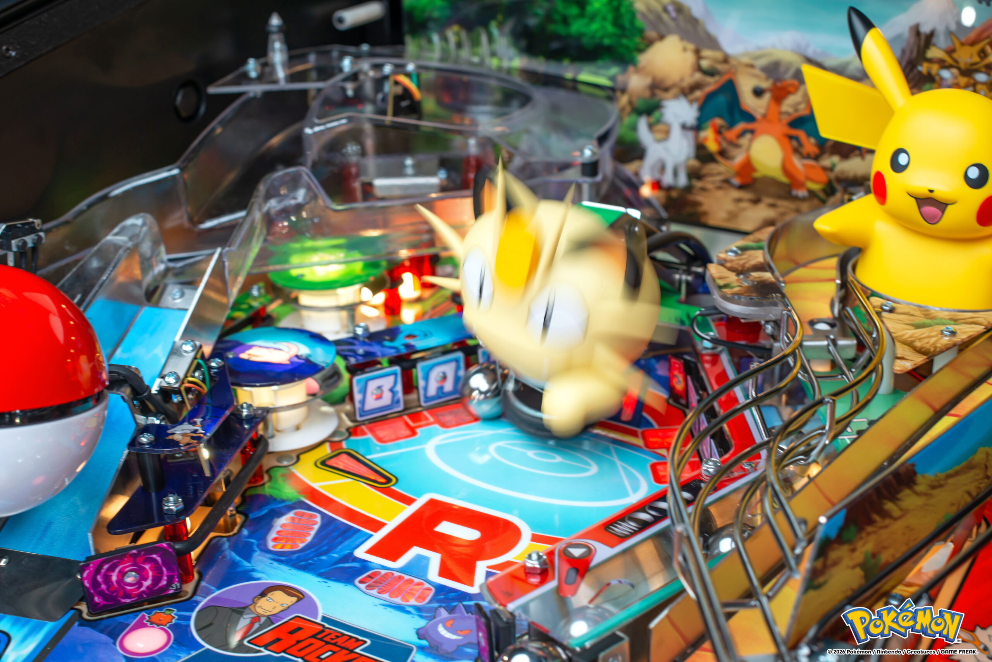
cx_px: 496
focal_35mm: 50
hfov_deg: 39.6
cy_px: 331
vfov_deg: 27.0
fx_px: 1378
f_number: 6.3
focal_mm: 50
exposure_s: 1/80
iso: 320
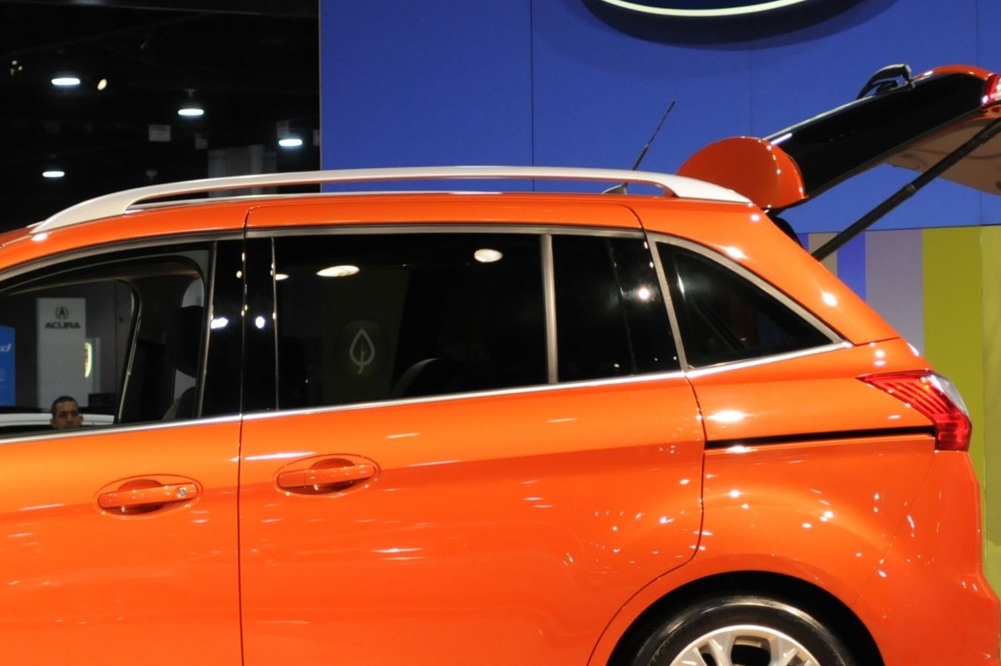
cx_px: 229
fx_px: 3723
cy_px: 272
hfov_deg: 15.2
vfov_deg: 10.2
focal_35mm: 134
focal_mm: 40
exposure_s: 1/60
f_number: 5.3
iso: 800
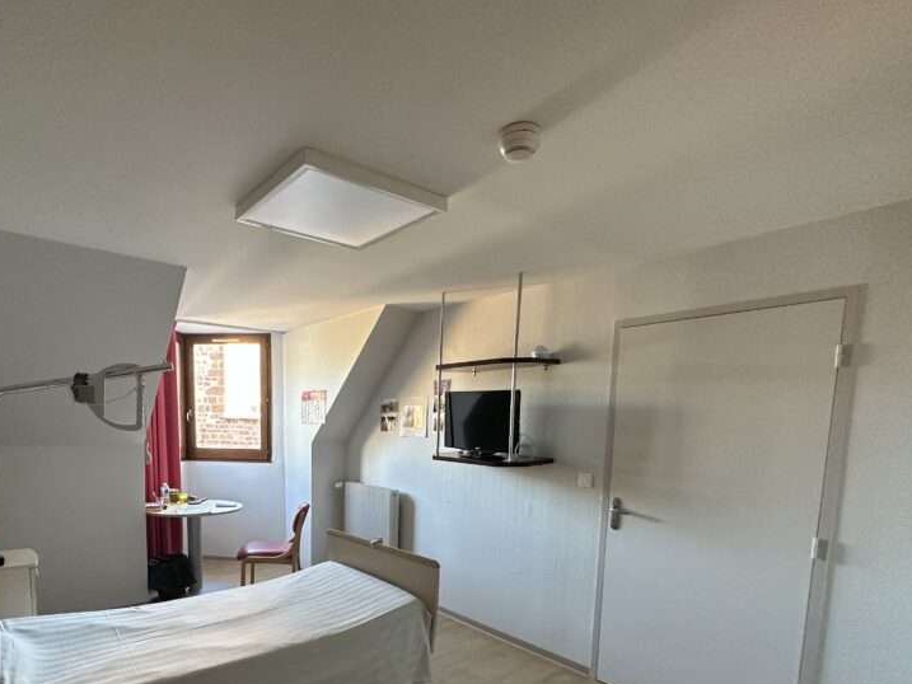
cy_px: 487
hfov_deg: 80.9
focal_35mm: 20
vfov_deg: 63.3
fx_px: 527
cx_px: 370
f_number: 2.2
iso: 320
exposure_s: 1/99
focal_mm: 2.22
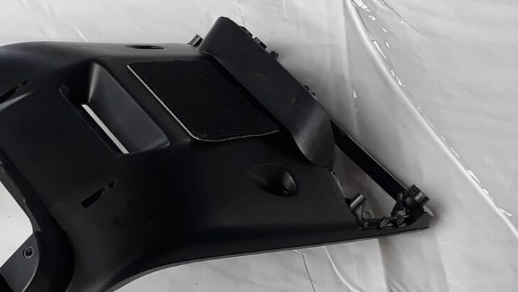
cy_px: 221
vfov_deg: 21.3
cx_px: 45
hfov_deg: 34.9
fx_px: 769
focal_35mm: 56
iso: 50
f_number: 1.9
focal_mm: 3.6
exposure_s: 1/100
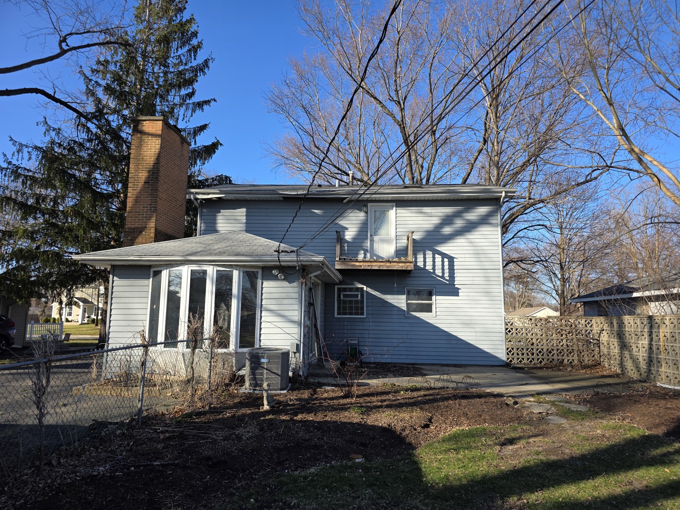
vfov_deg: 58.9
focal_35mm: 23
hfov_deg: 73.9
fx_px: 452
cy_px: 255
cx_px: 340
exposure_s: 1/2572
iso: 80
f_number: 1.7
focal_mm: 6.3
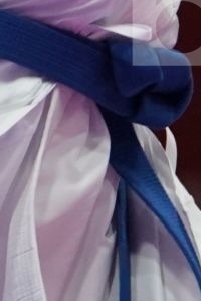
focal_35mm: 2326
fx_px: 19434
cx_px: 567
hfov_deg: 0.6
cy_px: -25
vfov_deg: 0.9
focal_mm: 258
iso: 2500
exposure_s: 1/1000
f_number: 4
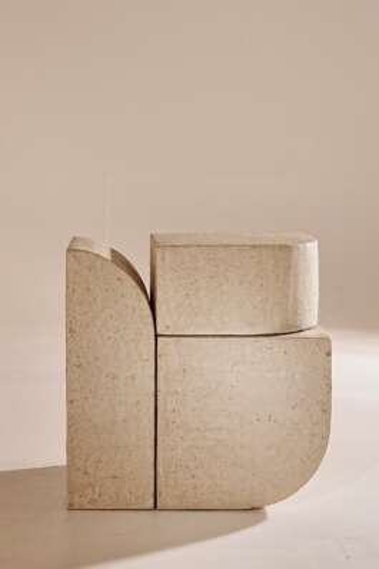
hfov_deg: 35.1
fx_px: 600
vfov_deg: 50.8
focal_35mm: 38
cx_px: 190
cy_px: 284
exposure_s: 1/20
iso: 100
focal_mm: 25.3
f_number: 4.5
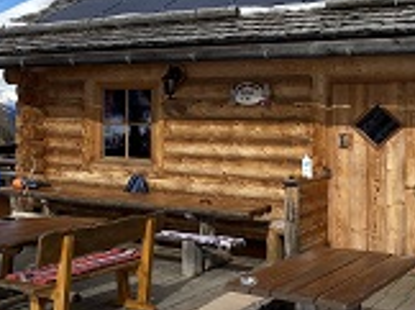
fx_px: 778
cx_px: -20
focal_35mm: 65
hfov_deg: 27.7
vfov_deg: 22.4
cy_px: 99
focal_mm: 4.25
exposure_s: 1/4444
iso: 32
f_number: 1.8
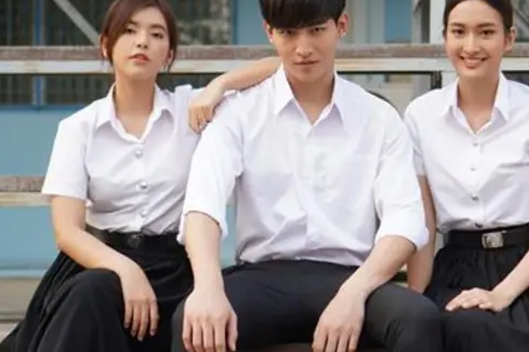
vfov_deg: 16.3
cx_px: 319
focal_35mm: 84
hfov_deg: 24.2
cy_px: 182
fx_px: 1231
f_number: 1.8
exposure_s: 1/1000
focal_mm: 35
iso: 100
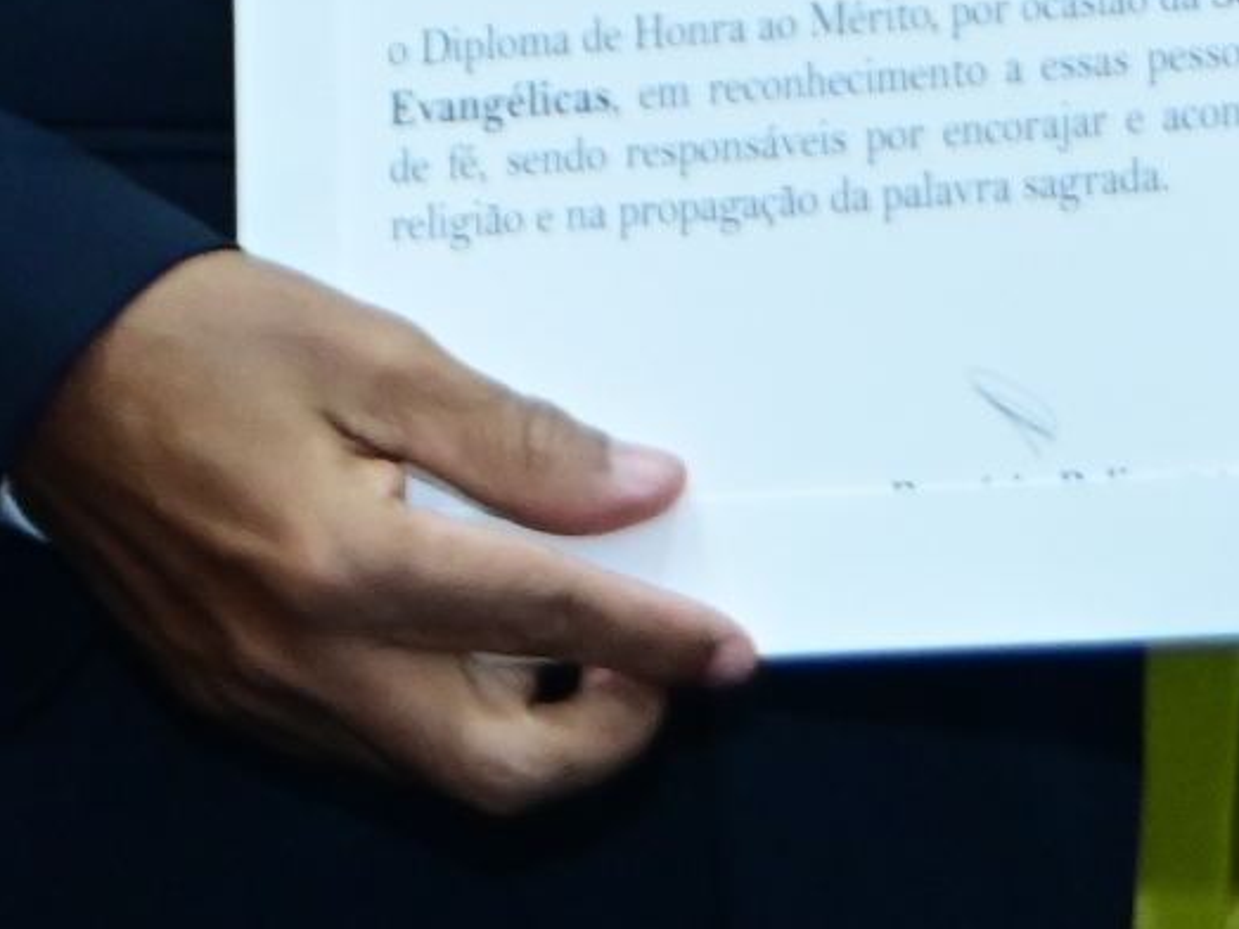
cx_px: 1227
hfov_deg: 5.1
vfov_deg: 3.8
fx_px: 13920
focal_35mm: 389
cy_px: -1398
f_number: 6.3
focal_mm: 70
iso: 3200
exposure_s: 1/125
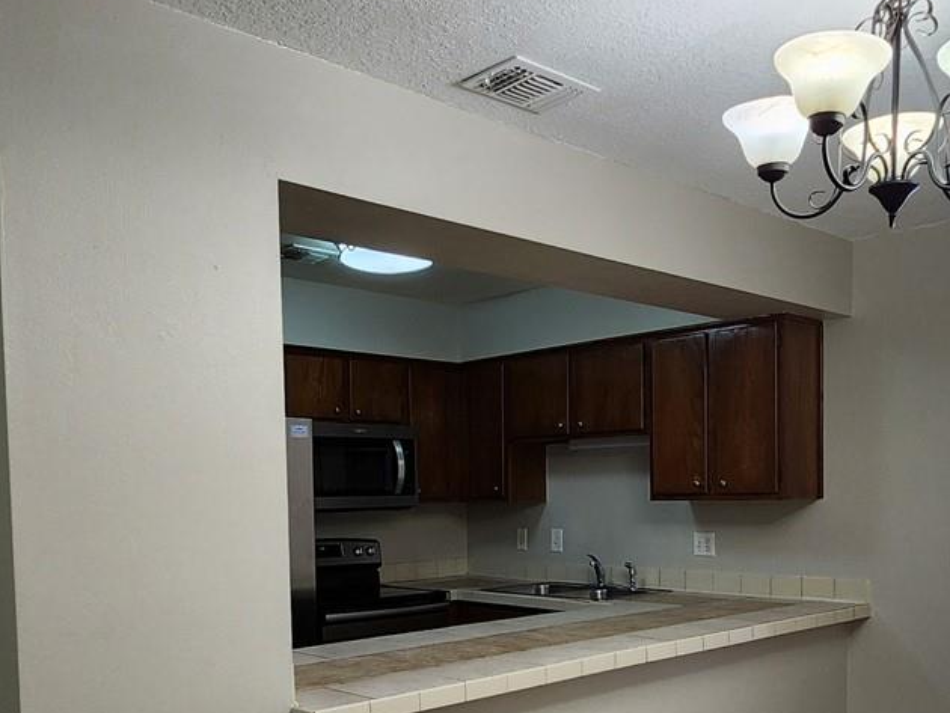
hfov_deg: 55.3
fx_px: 906
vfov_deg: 41.2
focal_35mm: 33
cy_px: 567
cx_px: 493
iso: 100
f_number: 2.2
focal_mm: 2.2
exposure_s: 1/60
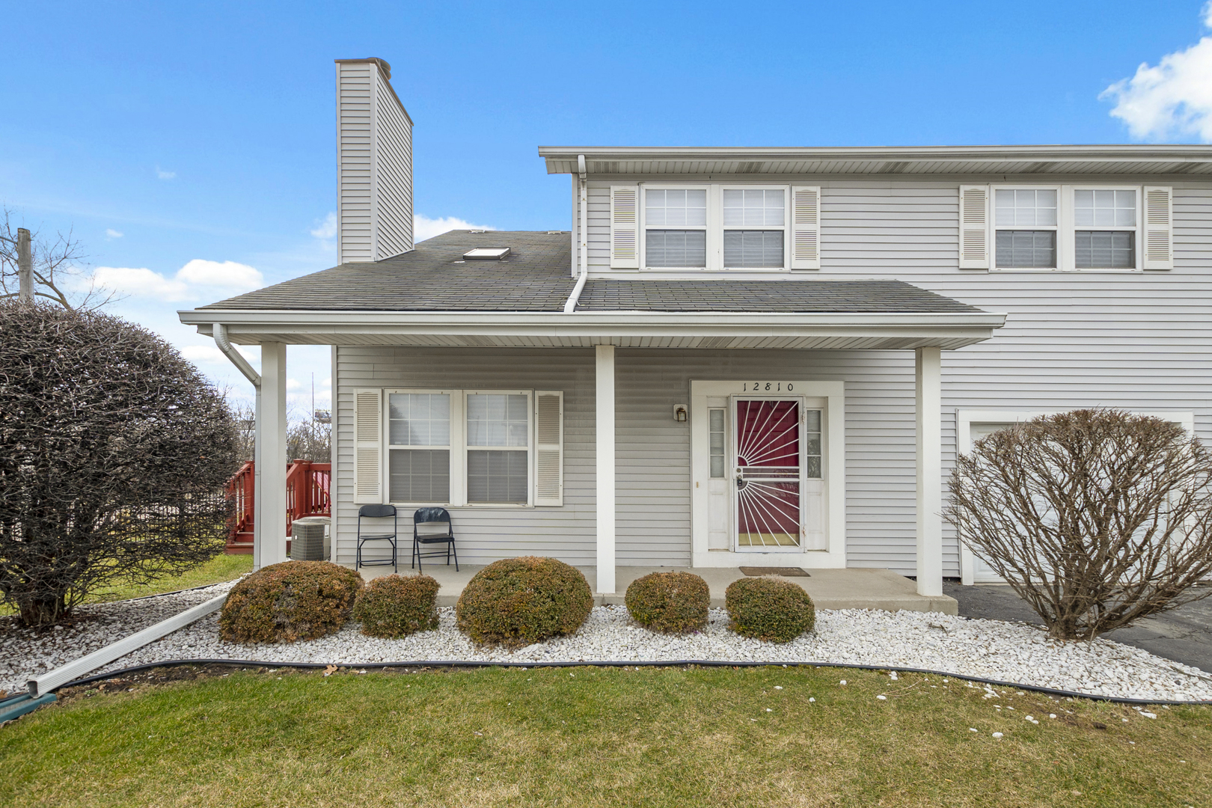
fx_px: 505
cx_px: 606
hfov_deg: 100.4
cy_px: 404
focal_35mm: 15
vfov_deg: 77.3
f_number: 7.1
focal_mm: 10
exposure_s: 1/400
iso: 200
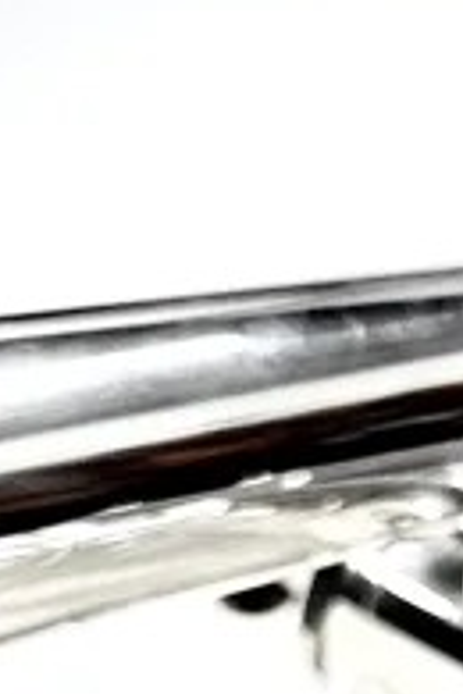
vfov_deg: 17.1
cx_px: 556
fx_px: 2141
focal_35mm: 111
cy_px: 964
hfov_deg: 12.1
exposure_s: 1/100
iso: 80
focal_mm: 5.1
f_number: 1.6
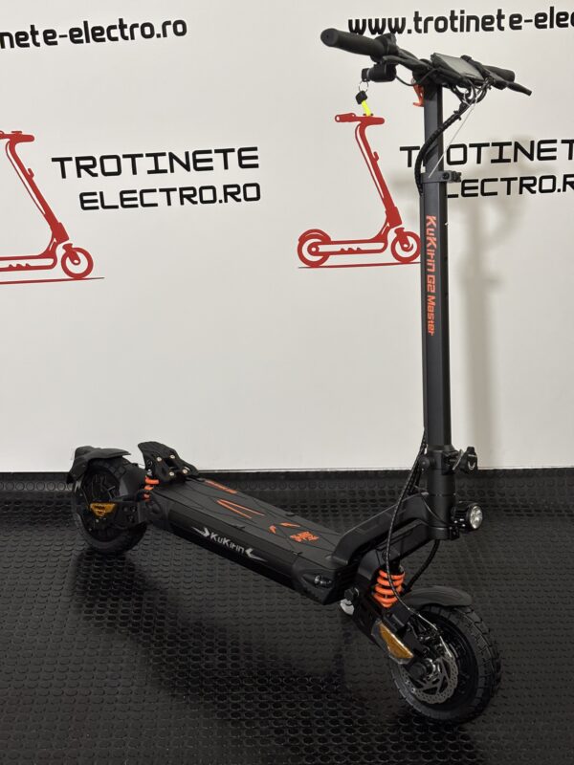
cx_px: 287
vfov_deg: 36.8
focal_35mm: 52
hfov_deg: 28.0
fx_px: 1150
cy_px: 382
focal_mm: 5.96
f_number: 1.6
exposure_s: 1/40
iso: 200
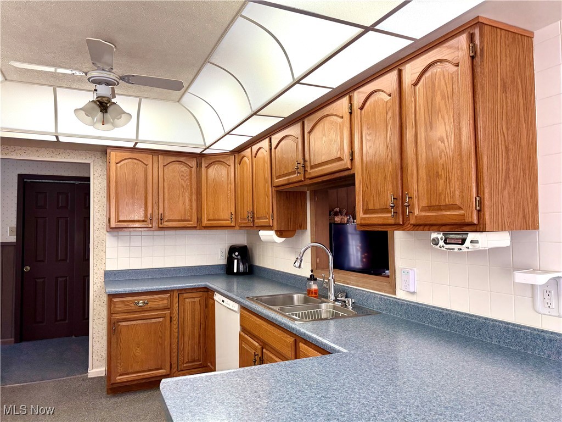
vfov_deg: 56.8
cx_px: 281
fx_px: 390
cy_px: 211
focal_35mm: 24
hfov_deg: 71.6
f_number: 1.78
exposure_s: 1/60
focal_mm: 6.76
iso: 160
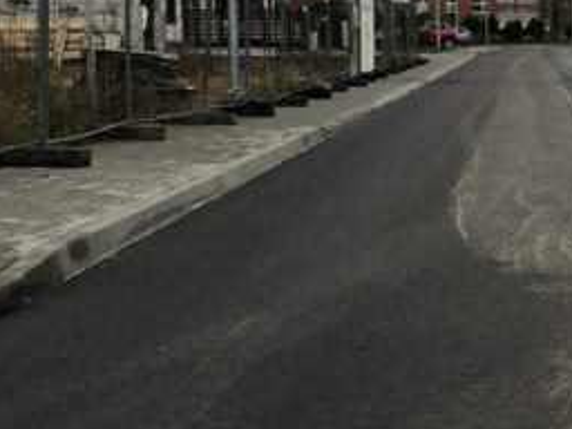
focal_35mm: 112
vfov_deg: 13.2
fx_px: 1851
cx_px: 657
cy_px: 268
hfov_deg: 16.9
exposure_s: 1/120
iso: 25
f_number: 1.8
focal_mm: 4
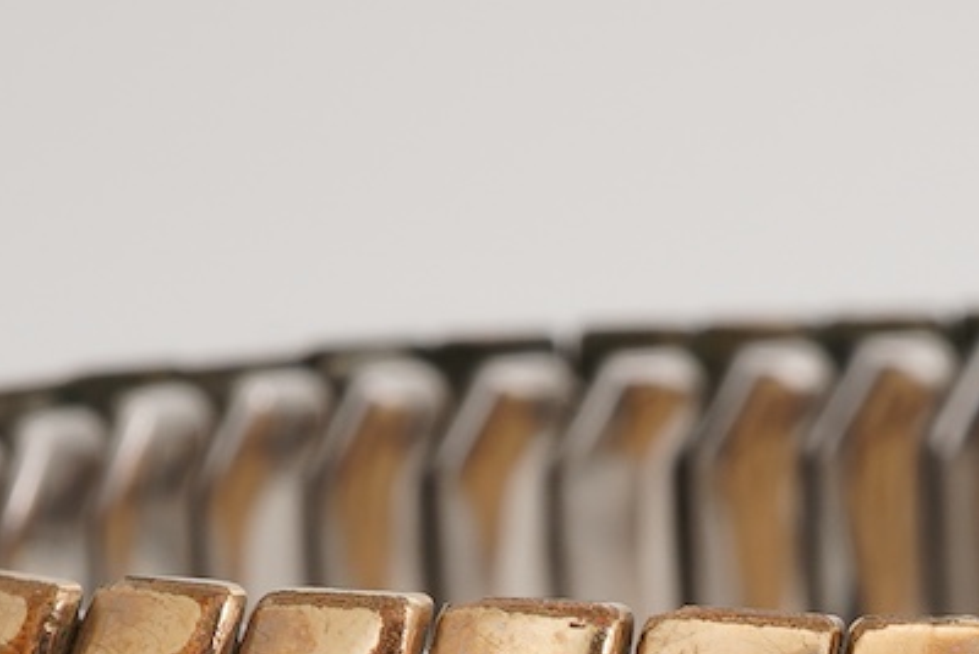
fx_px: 4815
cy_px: 1021
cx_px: 1099
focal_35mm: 177
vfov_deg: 7.6
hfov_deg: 11.4
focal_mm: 30
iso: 160
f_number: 22
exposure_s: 1/160
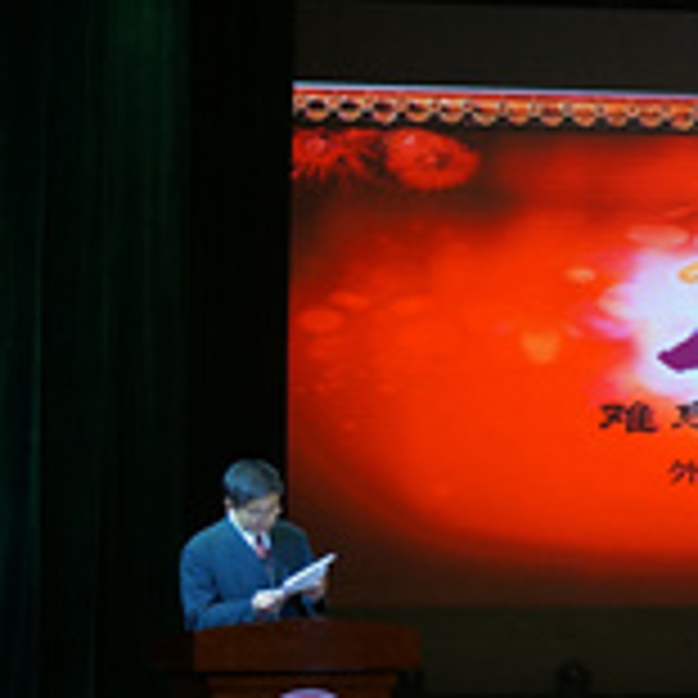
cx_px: 802
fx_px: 2335
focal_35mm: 102
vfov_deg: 16.9
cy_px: 518
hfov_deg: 16.4
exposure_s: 1/125
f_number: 4.5
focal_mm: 25
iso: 400
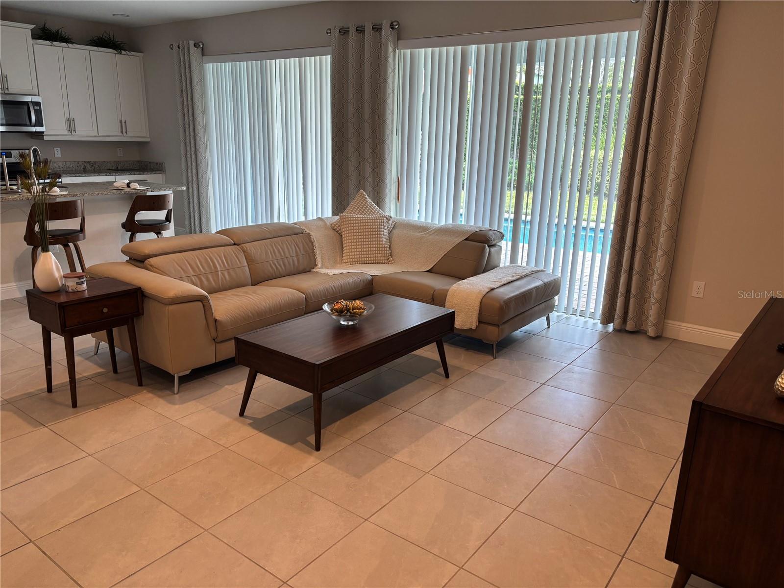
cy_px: 294
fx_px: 589
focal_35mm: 26
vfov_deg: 53.1
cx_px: 392
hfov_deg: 67.3
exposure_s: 1/60
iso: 80
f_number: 1.6
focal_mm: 5.96
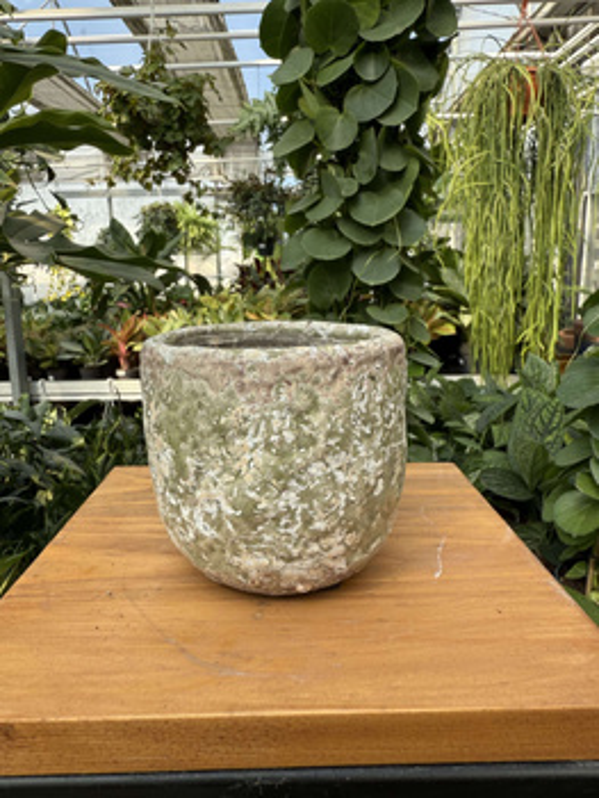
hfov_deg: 54.9
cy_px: 399
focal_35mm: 25
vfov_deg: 69.4
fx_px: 576
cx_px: 300
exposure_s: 1/413
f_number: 2.2
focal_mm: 2.22
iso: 40
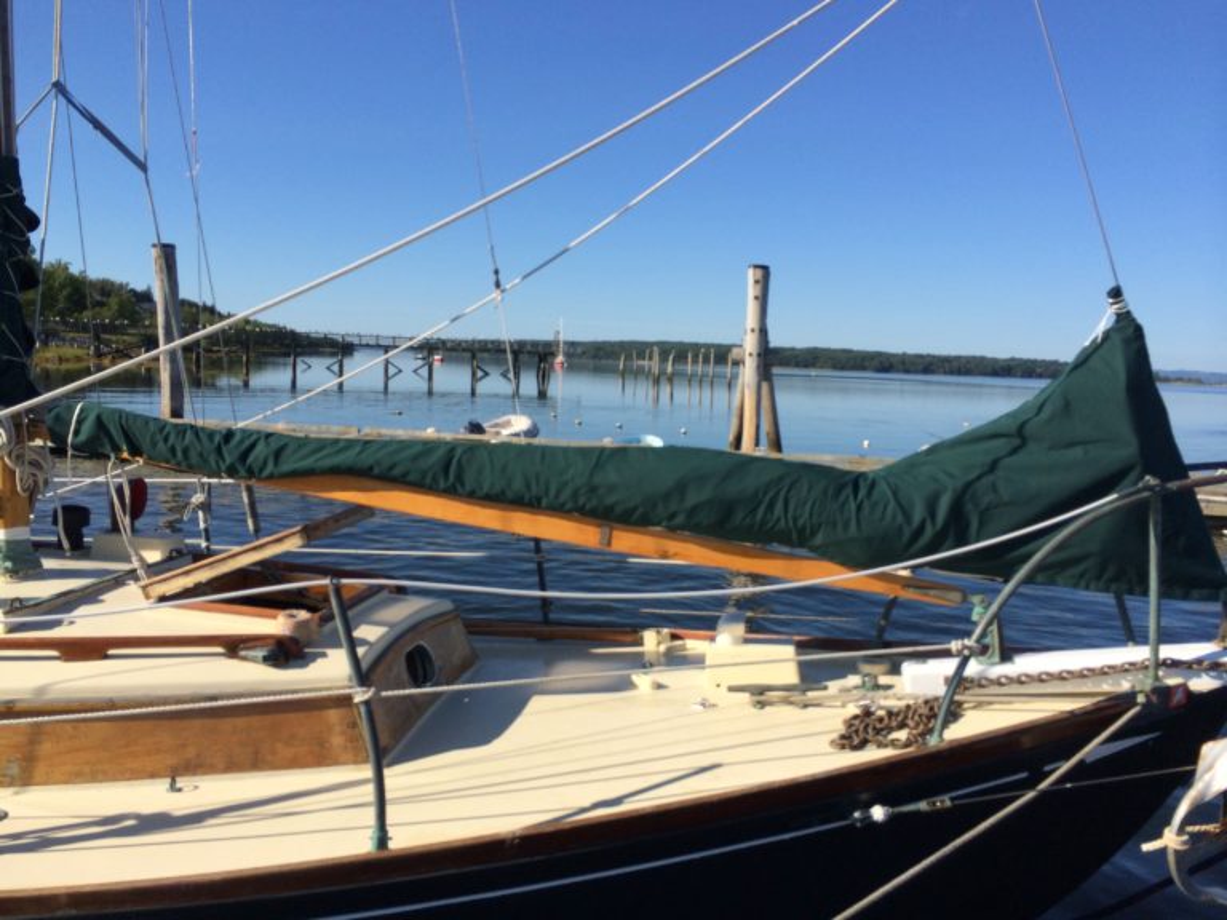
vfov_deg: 46.8
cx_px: 614
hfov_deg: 60.0
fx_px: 1063
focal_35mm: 30
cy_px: 460
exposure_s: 1/2564
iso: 32
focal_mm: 4.12
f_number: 2.2
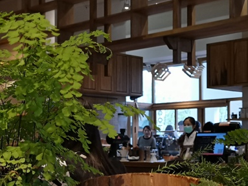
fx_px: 509
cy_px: 135
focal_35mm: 71
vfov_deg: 20.6
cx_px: 119
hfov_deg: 27.4
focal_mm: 3.95
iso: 100
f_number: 1.8
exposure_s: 1/100
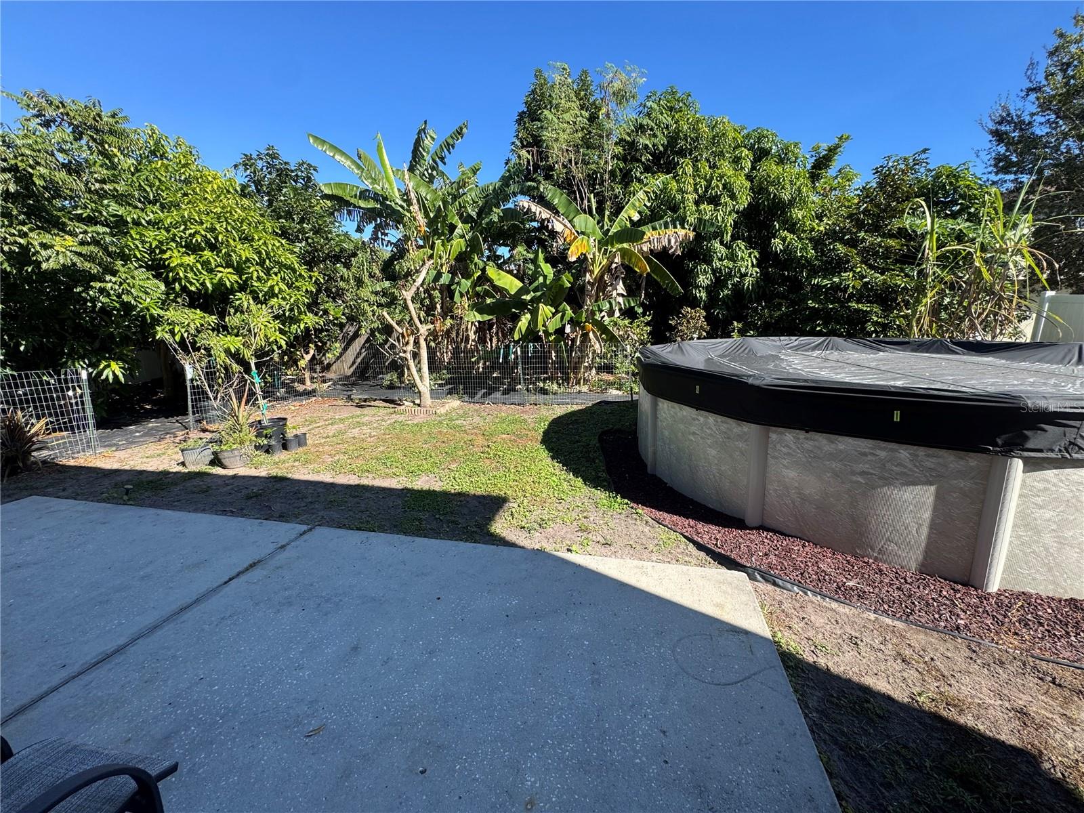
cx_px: 542
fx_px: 438
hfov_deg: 102.1
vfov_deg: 85.7
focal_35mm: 14
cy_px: 406
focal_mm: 2.22
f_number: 2.2
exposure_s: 1/578
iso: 40
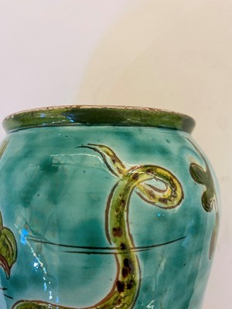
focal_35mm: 26
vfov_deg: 67.3
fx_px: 232
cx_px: 116
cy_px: 154
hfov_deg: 53.1
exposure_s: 1/50
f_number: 1.8
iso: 125
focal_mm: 4.25
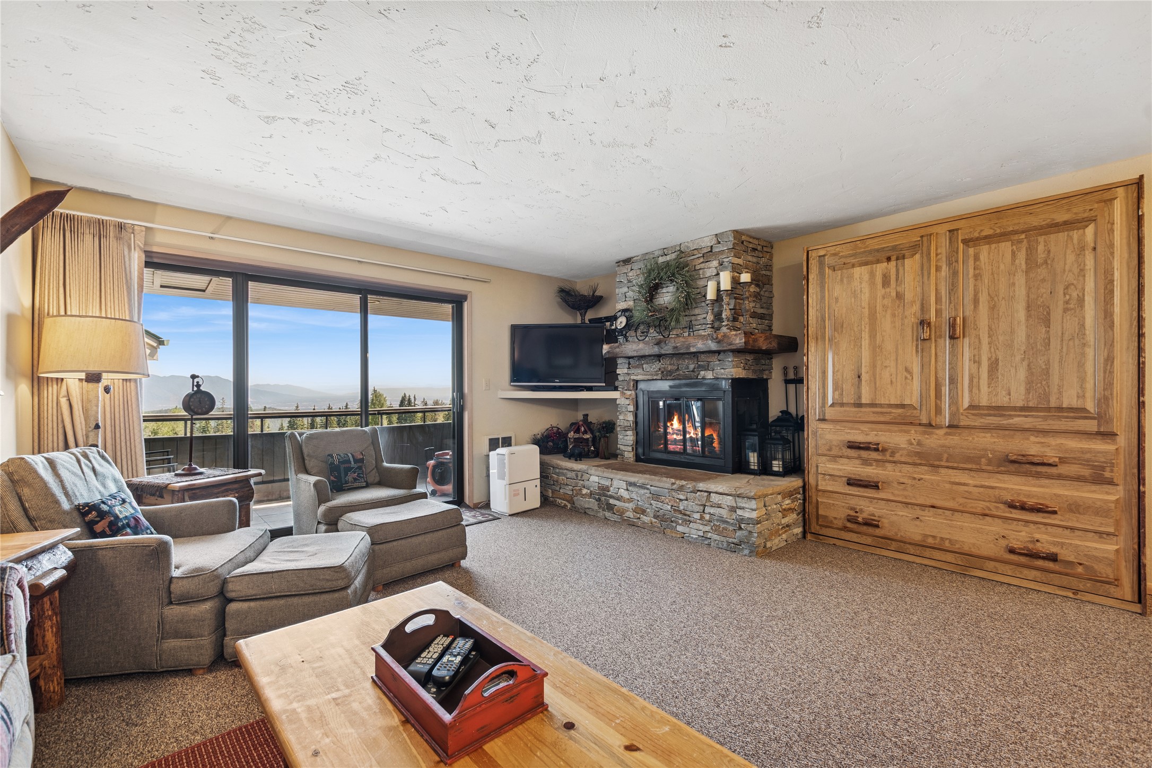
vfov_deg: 77.3
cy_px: 384
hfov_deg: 100.4
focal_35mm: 15
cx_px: 576
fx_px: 480
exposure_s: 1/6
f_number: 6.3
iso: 100
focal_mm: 10
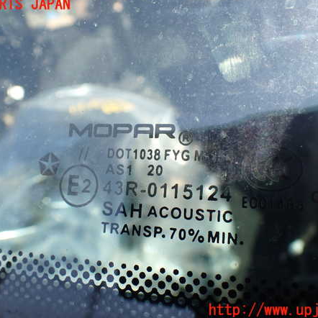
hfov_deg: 46.0
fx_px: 374
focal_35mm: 36
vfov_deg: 46.0
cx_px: 155
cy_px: 158
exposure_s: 1/320
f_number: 3.2
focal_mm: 5.4
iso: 100
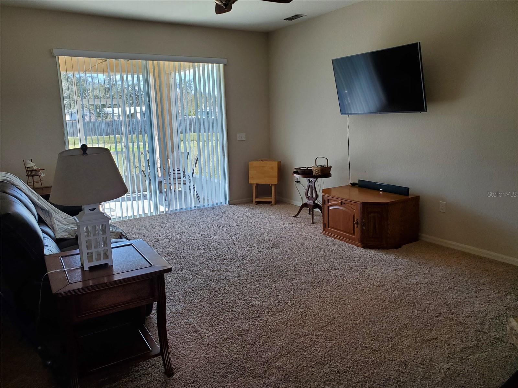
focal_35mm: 26
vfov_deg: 53.1
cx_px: 259
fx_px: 389
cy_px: 194
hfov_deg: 67.3
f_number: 2.4
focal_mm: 4.3
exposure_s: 1/85
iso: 125
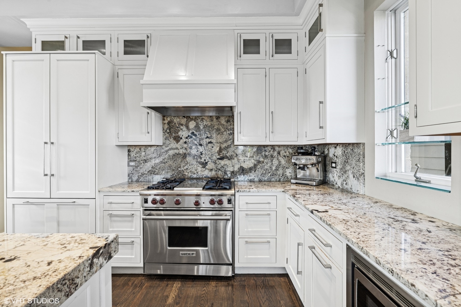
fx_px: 205
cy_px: 154
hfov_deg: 96.7
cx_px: 230
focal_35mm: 16
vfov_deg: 73.7
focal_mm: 16
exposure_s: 1/25
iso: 320
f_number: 8
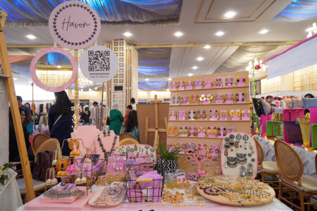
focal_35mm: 22
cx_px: 158
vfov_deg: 57.2
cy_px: 106
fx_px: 194
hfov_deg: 78.6
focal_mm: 22
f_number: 4
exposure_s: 1/125
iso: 4000
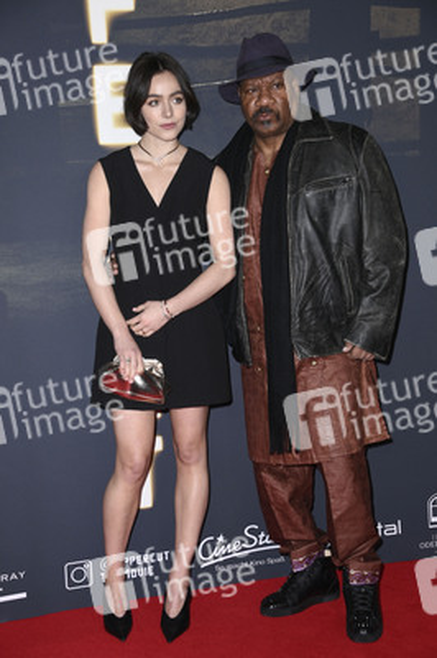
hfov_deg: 20.0
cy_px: 329
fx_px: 1240
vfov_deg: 29.7
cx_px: 218
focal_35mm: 68
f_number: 5.6
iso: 640
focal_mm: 68
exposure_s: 1/200
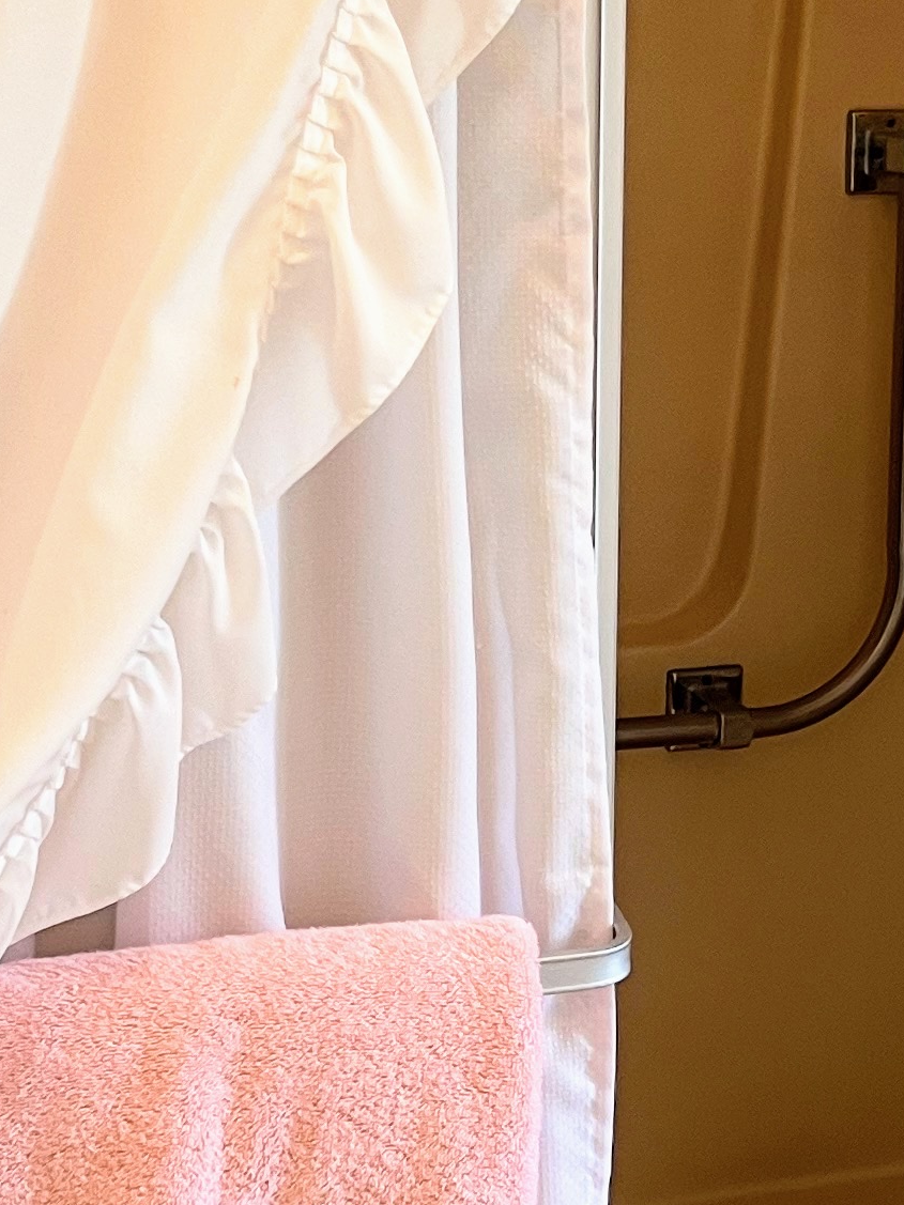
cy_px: 803
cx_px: 619
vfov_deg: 21.0
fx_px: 3239
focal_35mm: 93
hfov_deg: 15.8
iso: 80
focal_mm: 5.7
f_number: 1.5
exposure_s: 1/60
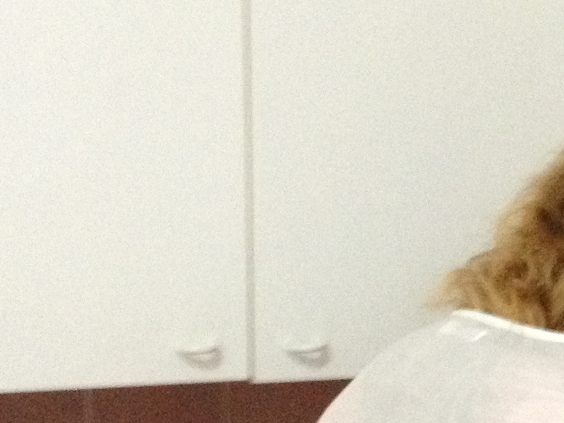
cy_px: 323
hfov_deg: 14.7
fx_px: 2118
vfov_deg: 11.4
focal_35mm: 130
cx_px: 653
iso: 400
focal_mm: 4.28
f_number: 2.4
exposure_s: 1/17
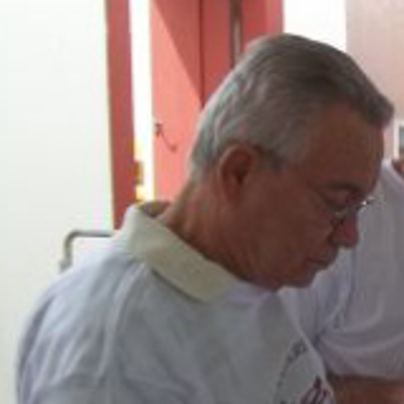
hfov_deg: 13.8
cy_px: 321
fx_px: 1545
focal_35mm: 117
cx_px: 643
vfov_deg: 14.8
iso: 64
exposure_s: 1/250
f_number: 2.9
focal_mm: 5.7
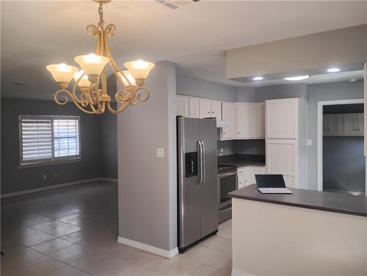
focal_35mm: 28
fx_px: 297
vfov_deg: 49.8
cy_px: 138
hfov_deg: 63.4
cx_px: 184
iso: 341
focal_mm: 4.26
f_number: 1.8
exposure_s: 1/60
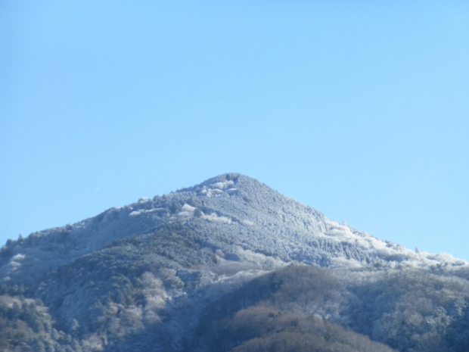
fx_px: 2696
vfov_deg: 7.5
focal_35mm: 199
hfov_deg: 9.9
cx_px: 234
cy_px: 176
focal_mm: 35.6
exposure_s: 1/250
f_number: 5.5
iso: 100
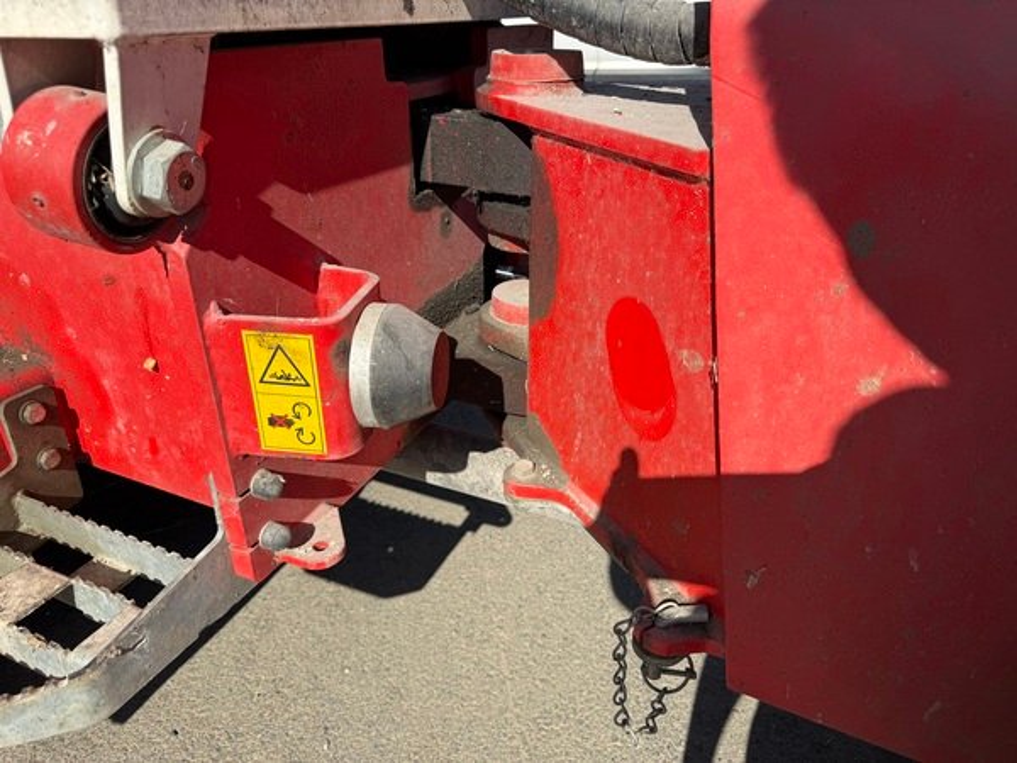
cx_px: 508
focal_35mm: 24
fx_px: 705
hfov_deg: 71.6
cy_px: 382
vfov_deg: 56.8
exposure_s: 1/4167
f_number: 1.78
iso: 80
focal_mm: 6.76
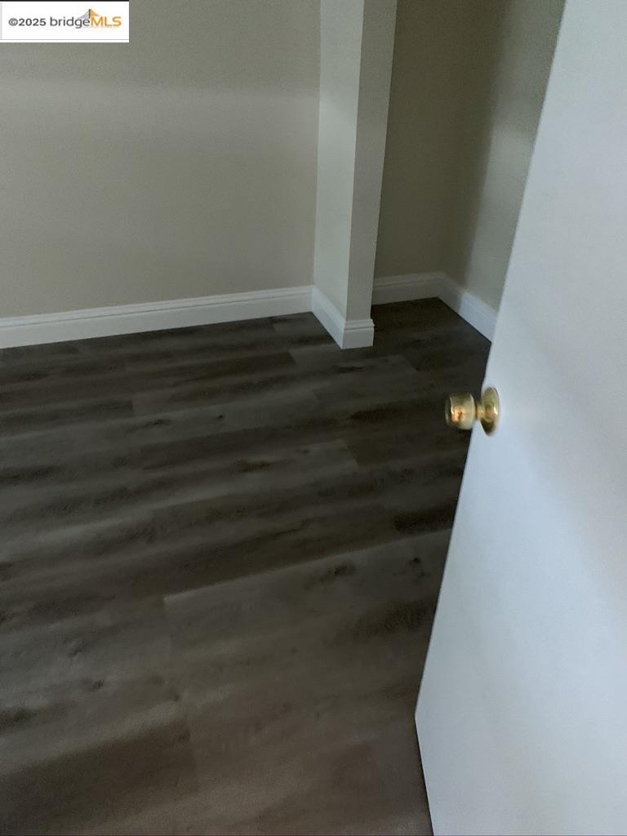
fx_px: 628
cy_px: 418
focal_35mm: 26
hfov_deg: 53.1
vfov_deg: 67.3
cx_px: 314
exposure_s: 1/24
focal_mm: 4.25
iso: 640
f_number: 1.8
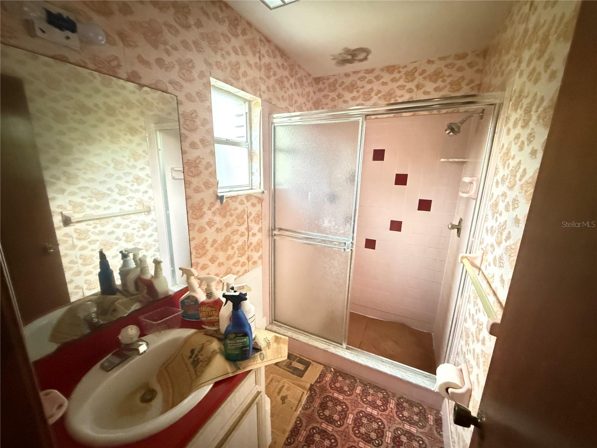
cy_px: 224
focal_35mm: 14
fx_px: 241
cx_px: 298
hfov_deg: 102.1
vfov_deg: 85.7
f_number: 2.2
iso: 2500
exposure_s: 1/18
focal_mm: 2.22
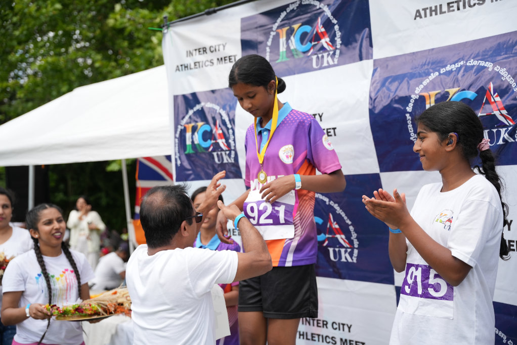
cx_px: 258
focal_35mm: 42
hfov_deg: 46.0
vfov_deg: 31.6
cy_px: 172
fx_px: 609
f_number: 2.8
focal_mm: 42.4
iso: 250
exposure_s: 1/2000
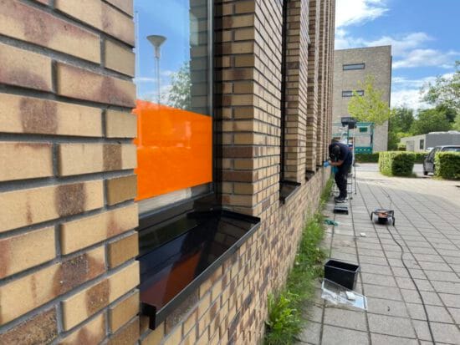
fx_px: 346
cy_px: 172
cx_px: 230
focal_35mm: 26
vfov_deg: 53.1
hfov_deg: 67.3
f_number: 1.6
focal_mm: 5.1
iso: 50
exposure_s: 1/943
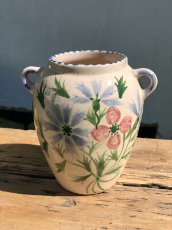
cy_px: 115
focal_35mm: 52
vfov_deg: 36.8
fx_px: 345
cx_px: 86
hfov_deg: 28.0
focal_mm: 6
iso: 16
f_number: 2.4
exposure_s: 1/1230
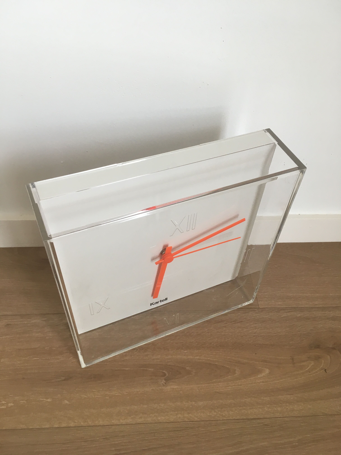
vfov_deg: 61.7
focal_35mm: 29
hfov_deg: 48.2
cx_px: 170
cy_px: 228
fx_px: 381
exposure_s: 1/33
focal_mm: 4.15
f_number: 2.2
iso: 40
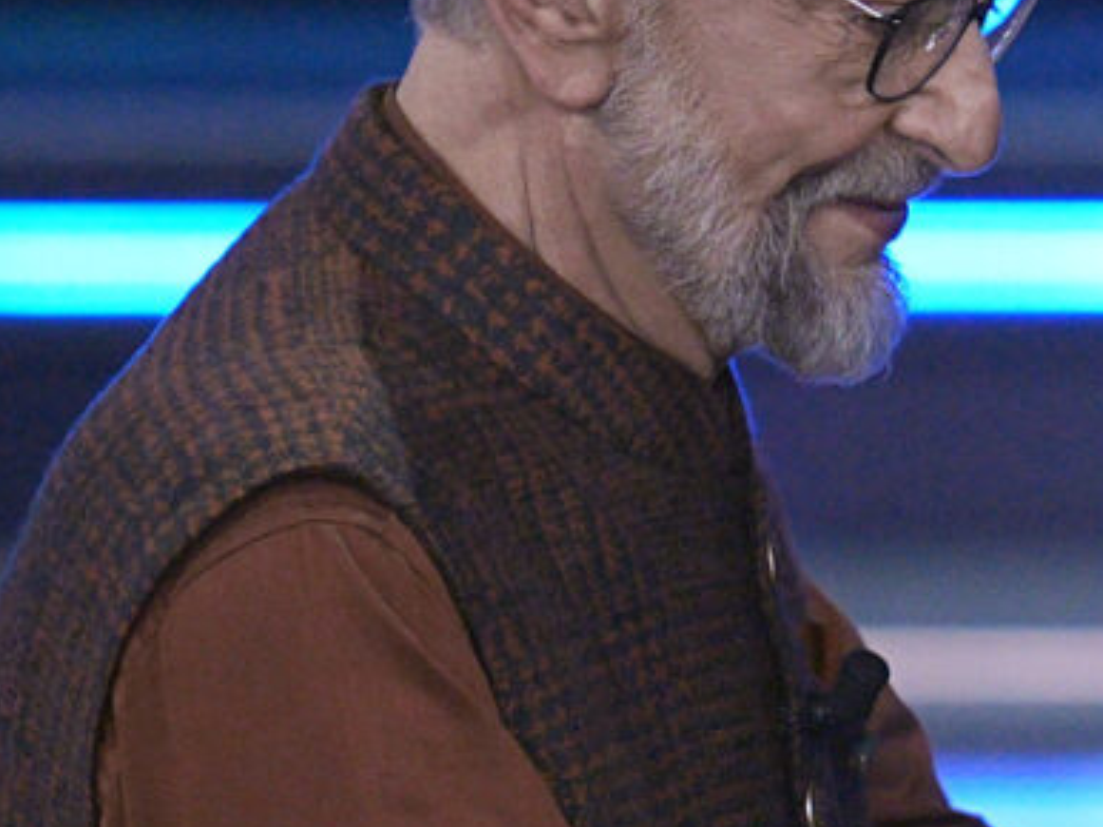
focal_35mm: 1194
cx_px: 1248
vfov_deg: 1.2
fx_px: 38034
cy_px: 548
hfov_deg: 1.7
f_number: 3.2
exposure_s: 1/800
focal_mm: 400
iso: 4000
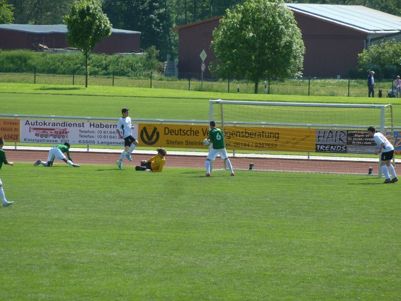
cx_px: 200
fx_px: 3475
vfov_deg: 5.0
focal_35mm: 300
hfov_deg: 6.6
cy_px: 150
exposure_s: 1/500
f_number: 4.9
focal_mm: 49.2
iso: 160
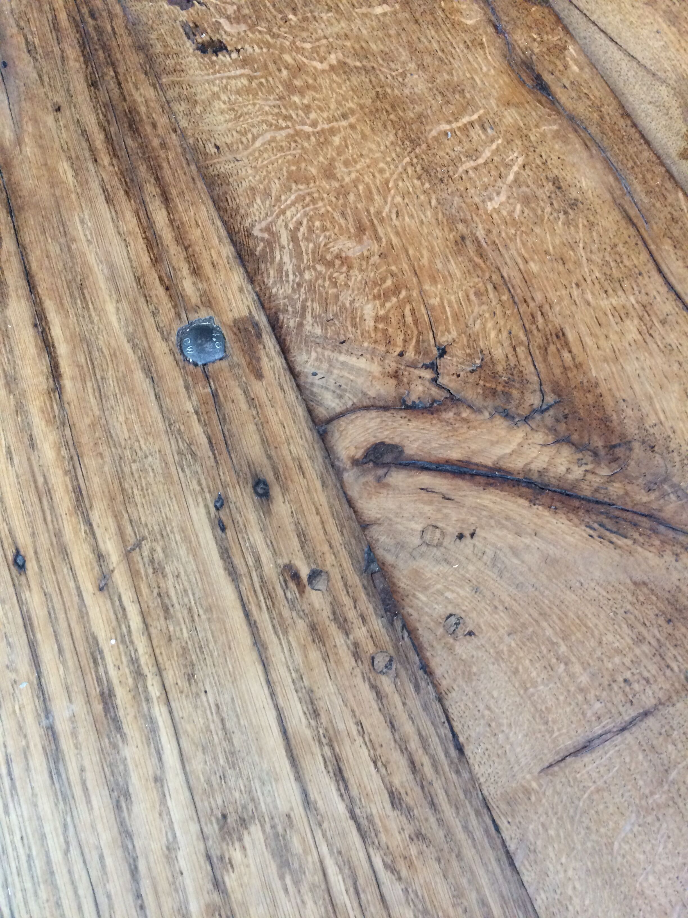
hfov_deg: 48.2
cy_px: 459
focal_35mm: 29
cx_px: 344
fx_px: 769
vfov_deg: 61.7
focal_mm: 4.15
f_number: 2.2
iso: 200
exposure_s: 1/33
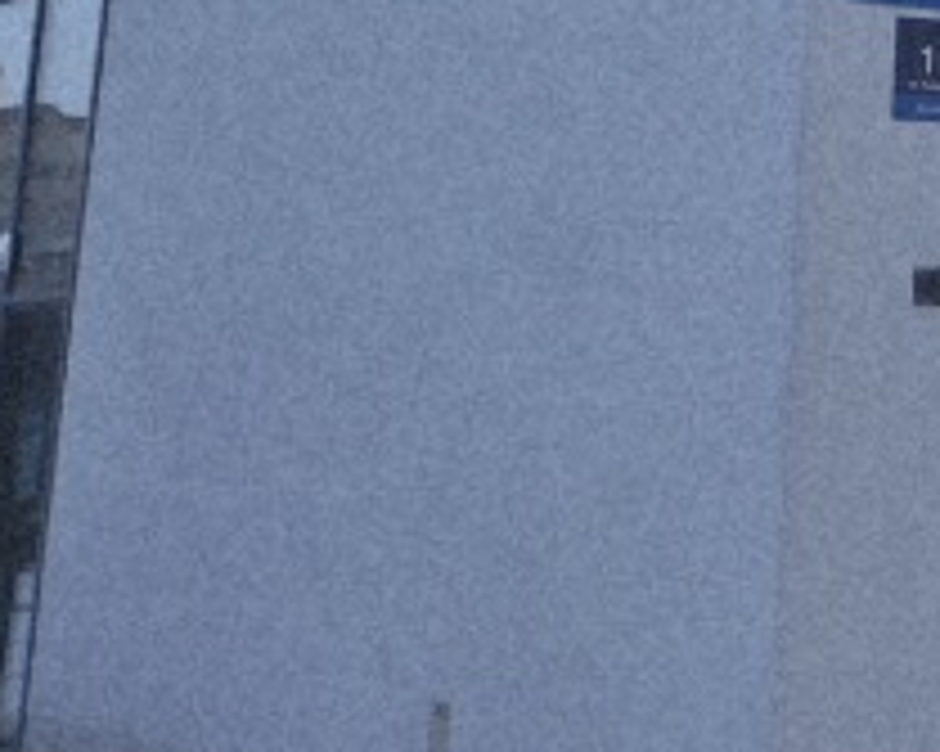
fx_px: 2836
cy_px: -387
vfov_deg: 14.1
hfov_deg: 17.4
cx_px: 1300
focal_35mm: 102
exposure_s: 1/161
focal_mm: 14
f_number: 5.6
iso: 100
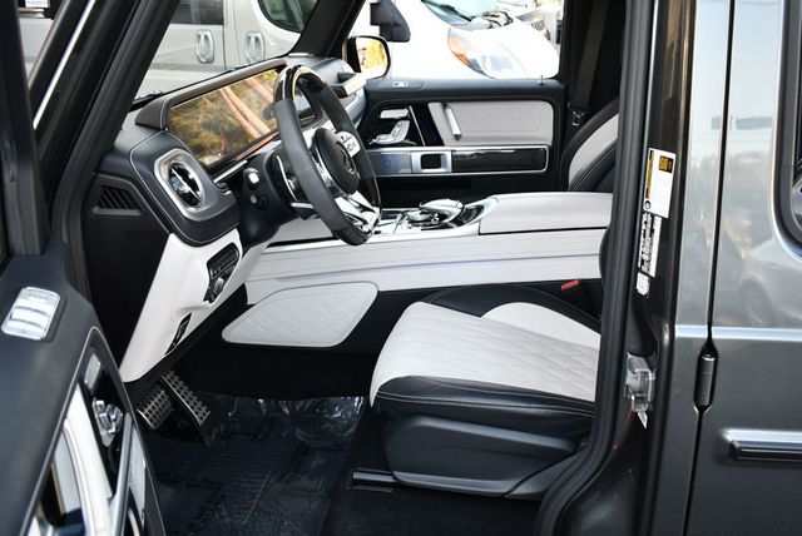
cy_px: 268
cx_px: 401
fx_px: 803
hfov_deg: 53.1
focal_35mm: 36
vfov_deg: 36.9
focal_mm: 18
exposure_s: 1/250
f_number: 3.5
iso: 500
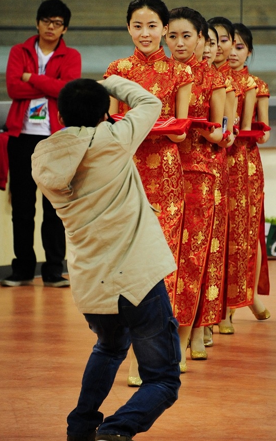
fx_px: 3695
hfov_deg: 4.3
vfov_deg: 6.8
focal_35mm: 307
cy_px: 191
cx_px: 142
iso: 3200
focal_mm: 250
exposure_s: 1/320
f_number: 5.6
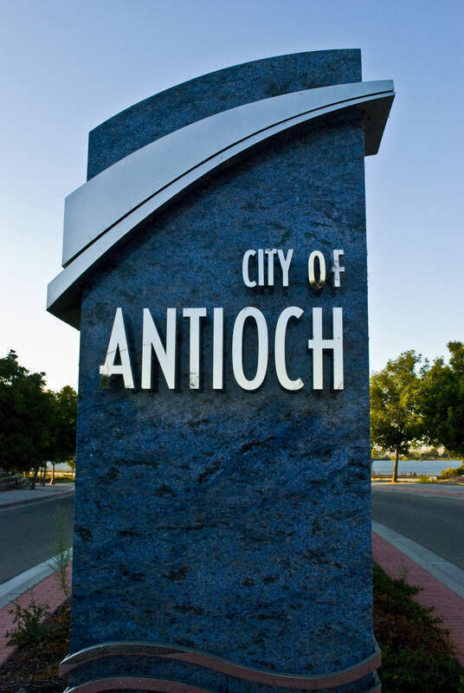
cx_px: 232
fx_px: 694
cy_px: 346
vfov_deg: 53.1
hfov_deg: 37.0
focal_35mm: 36
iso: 1400
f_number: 9
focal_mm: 24
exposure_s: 1/400
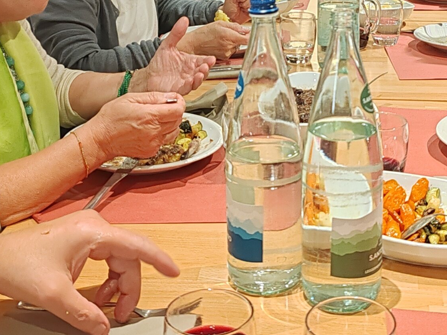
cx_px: 288
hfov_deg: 27.7
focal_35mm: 70
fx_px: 904
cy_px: 4
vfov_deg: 20.4
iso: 1600
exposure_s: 1/50
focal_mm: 6.12
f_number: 1.9
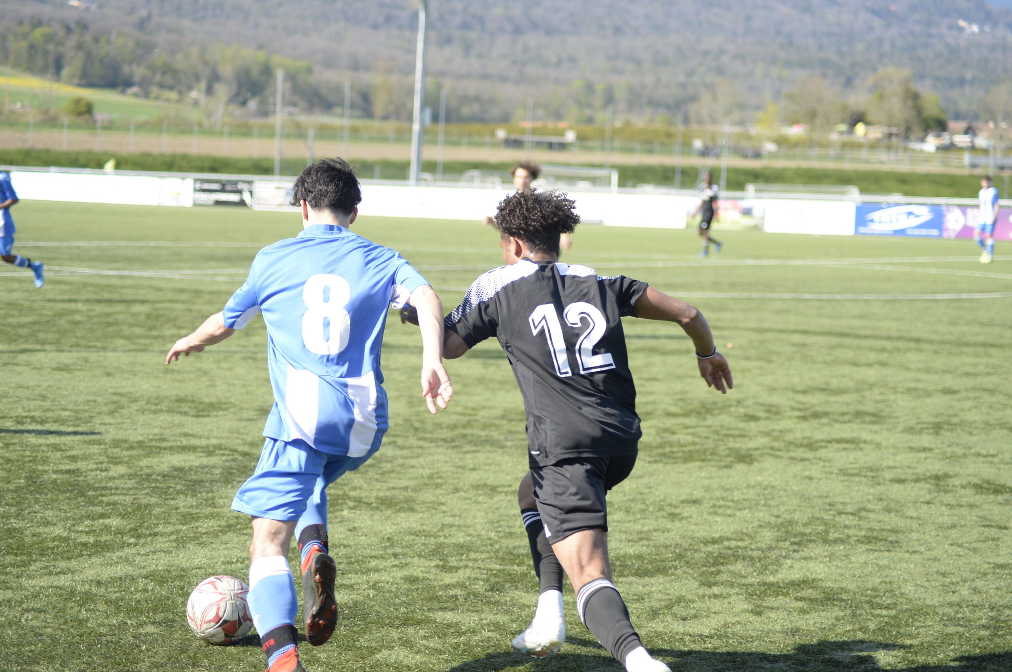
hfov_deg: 22.2
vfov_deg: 14.8
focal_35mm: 92
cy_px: 336
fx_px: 2583
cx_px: 506
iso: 200
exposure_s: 1/640
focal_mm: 92
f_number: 4
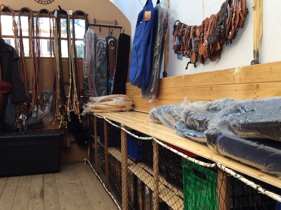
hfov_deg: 44.8
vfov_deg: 34.3
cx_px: 145
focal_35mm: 42
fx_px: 341
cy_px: 117
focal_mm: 3.3
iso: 40
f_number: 2.4
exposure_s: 1/50
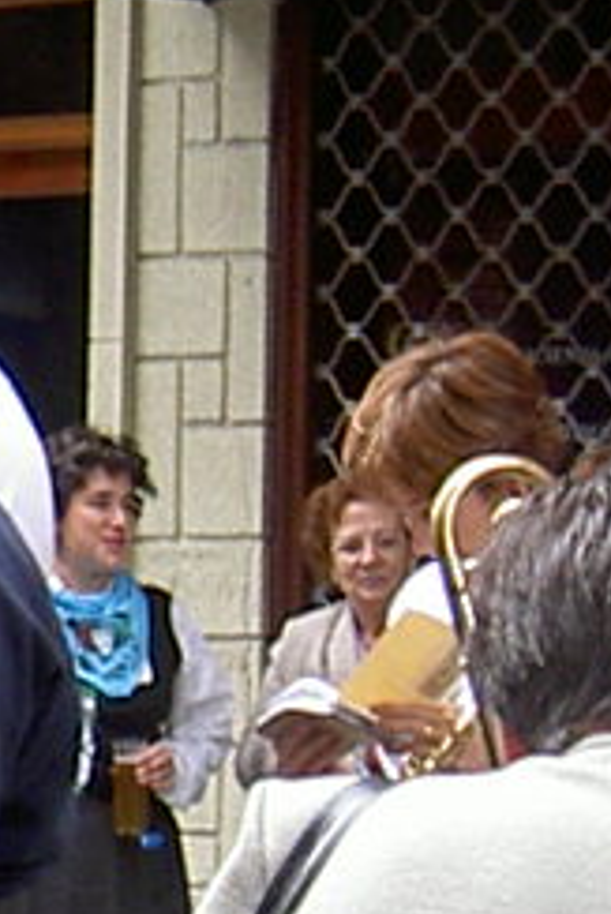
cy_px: 697
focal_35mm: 266
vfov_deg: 7.7
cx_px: -787
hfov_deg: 5.0
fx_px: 6762
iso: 100
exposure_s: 1/61.7
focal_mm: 8
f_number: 2.8
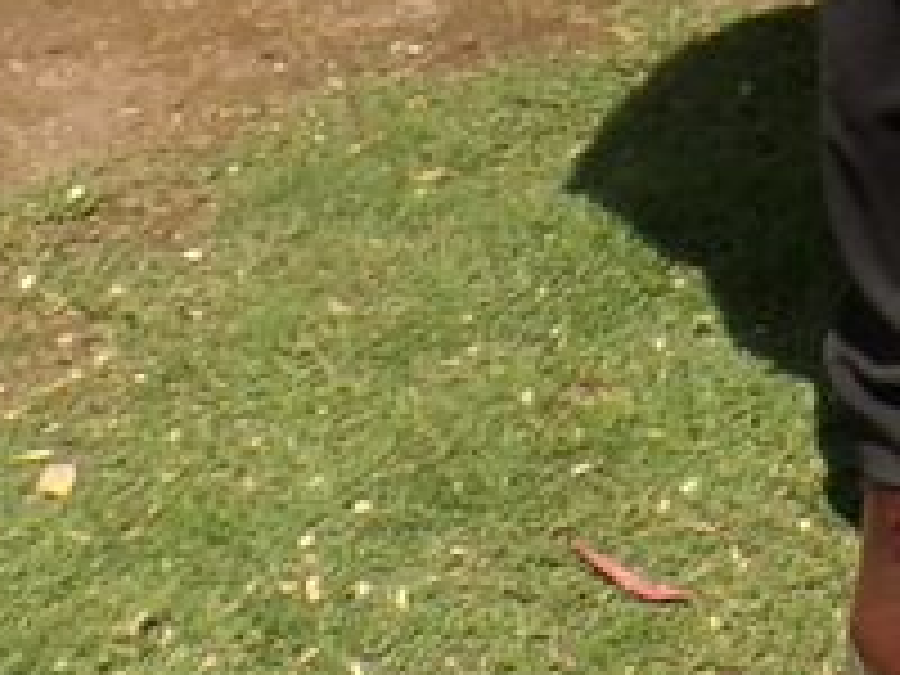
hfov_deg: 11.5
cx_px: 1296
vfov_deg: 7.8
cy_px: -1346
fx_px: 4316
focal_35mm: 166
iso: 100
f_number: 7.52
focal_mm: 4.7
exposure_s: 1/300
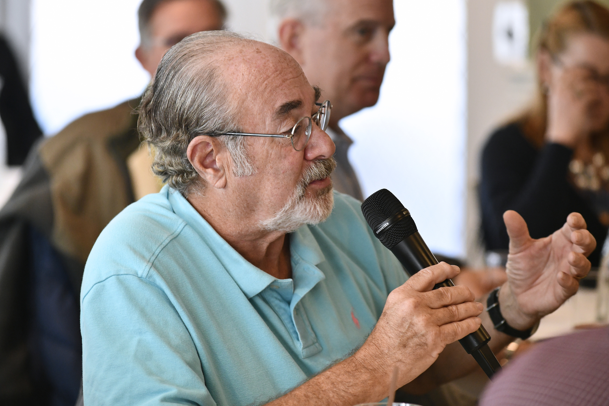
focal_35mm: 155
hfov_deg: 13.2
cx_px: 304
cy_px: 203
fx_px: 2622
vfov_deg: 8.9
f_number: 5
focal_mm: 155
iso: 2500
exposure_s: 1/160
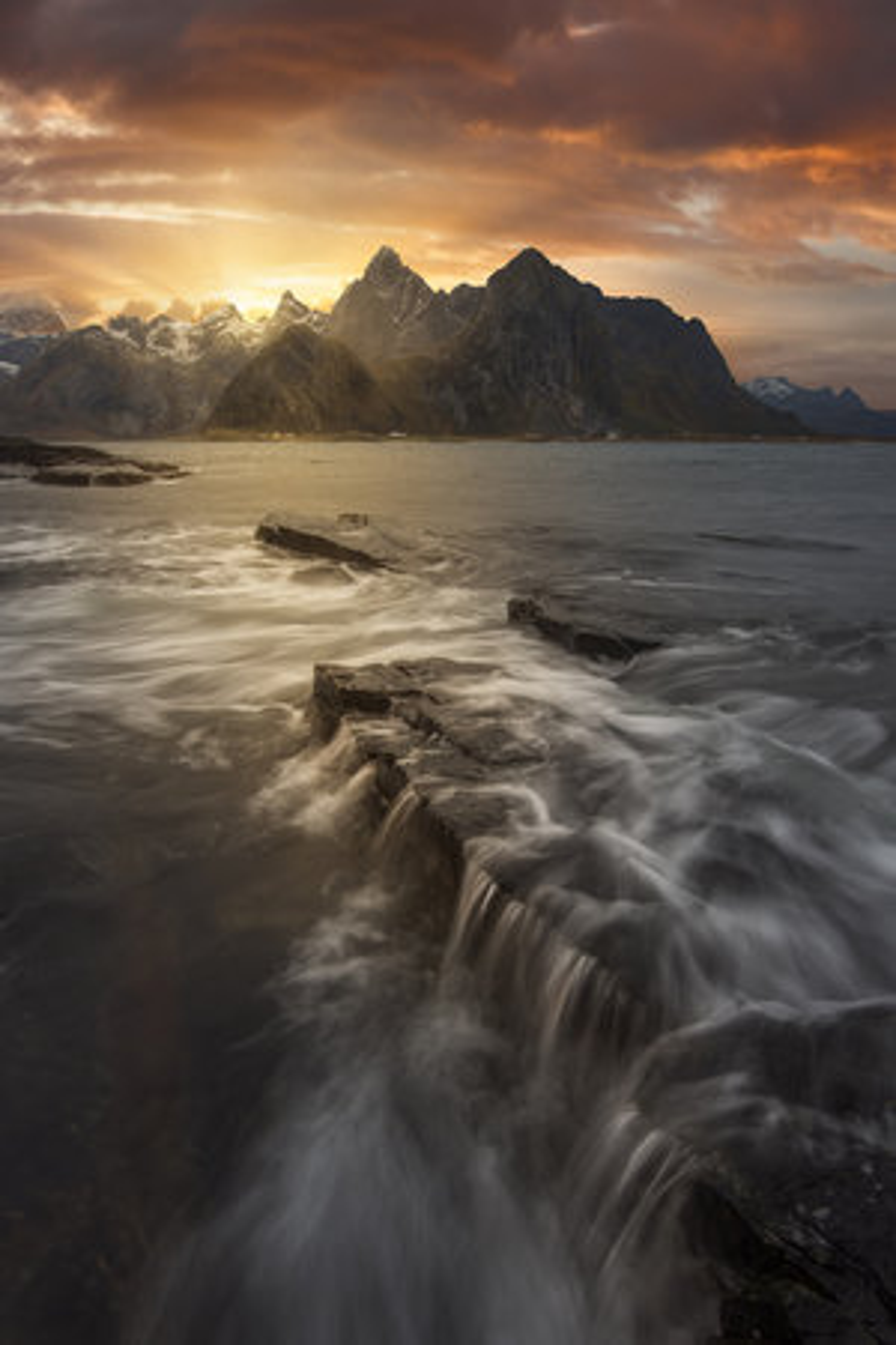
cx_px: 448
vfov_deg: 90.0
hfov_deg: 67.4
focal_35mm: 18
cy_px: 672
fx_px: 672
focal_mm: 18
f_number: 14
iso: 50
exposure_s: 1/3
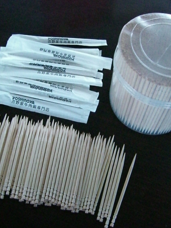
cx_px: 83
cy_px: 114
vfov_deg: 37.5
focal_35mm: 51
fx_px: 336
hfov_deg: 28.6
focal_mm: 6.2
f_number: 2.7
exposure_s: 1/40
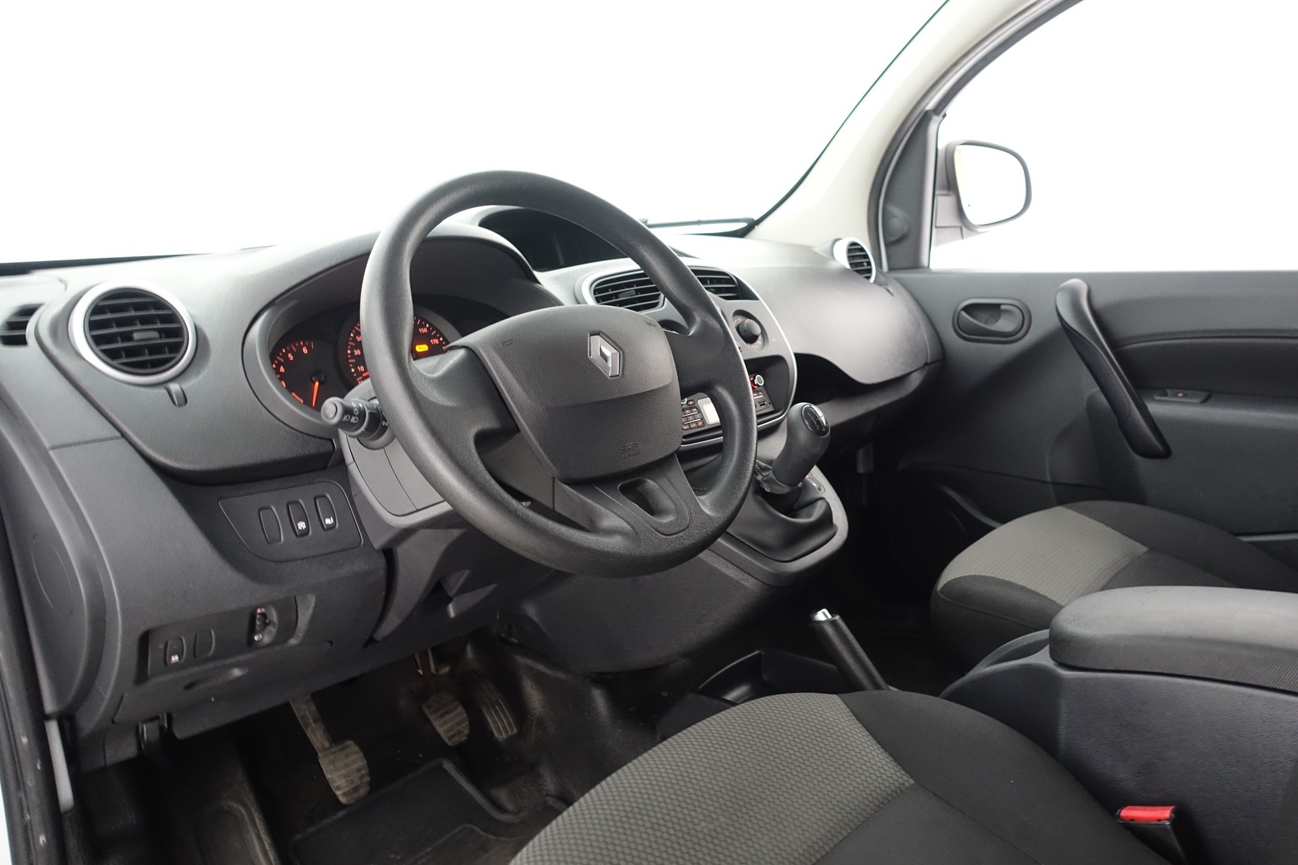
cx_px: 649
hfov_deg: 73.7
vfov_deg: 53.1
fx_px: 865
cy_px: 432
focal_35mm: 24
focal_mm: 8.8
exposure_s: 1/25
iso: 1000
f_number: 2.5
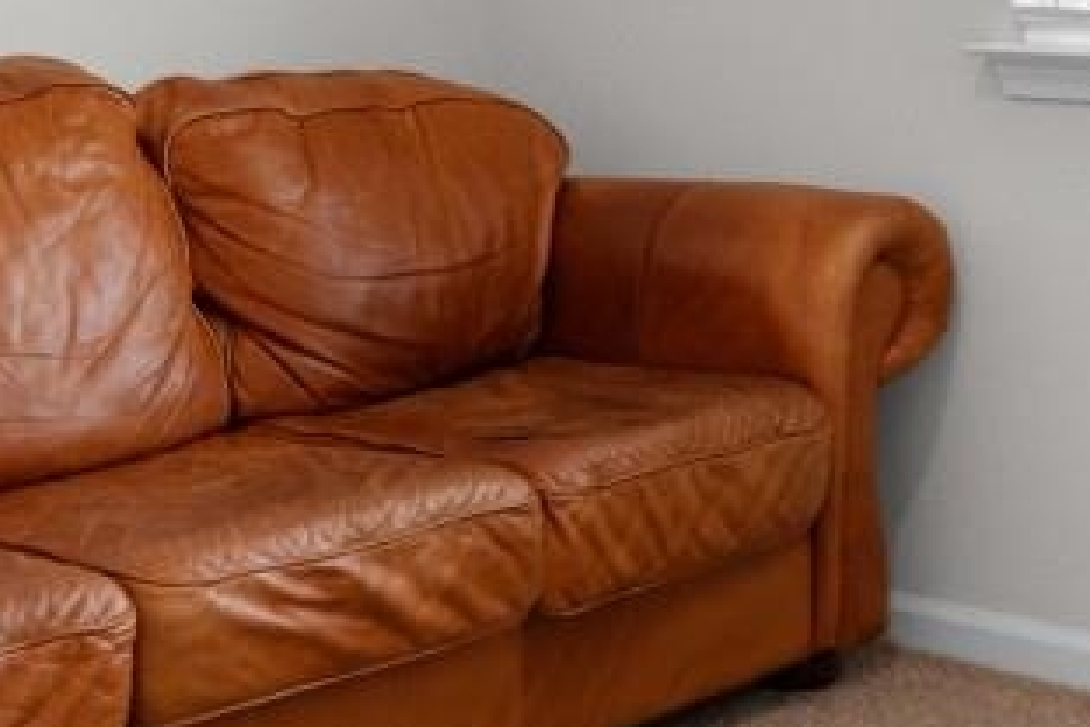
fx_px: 2513
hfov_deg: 24.4
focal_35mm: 83
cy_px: -185
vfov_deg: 15.7
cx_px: 674
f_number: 4.8
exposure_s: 1/8
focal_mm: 11
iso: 100
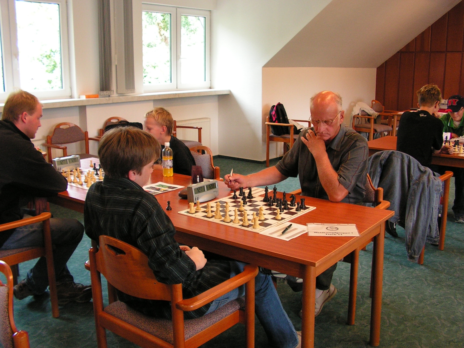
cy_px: 174
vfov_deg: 39.7
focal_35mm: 36
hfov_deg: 51.4
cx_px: 232
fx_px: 483
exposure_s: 1/40
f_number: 3.2
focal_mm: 6
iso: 160
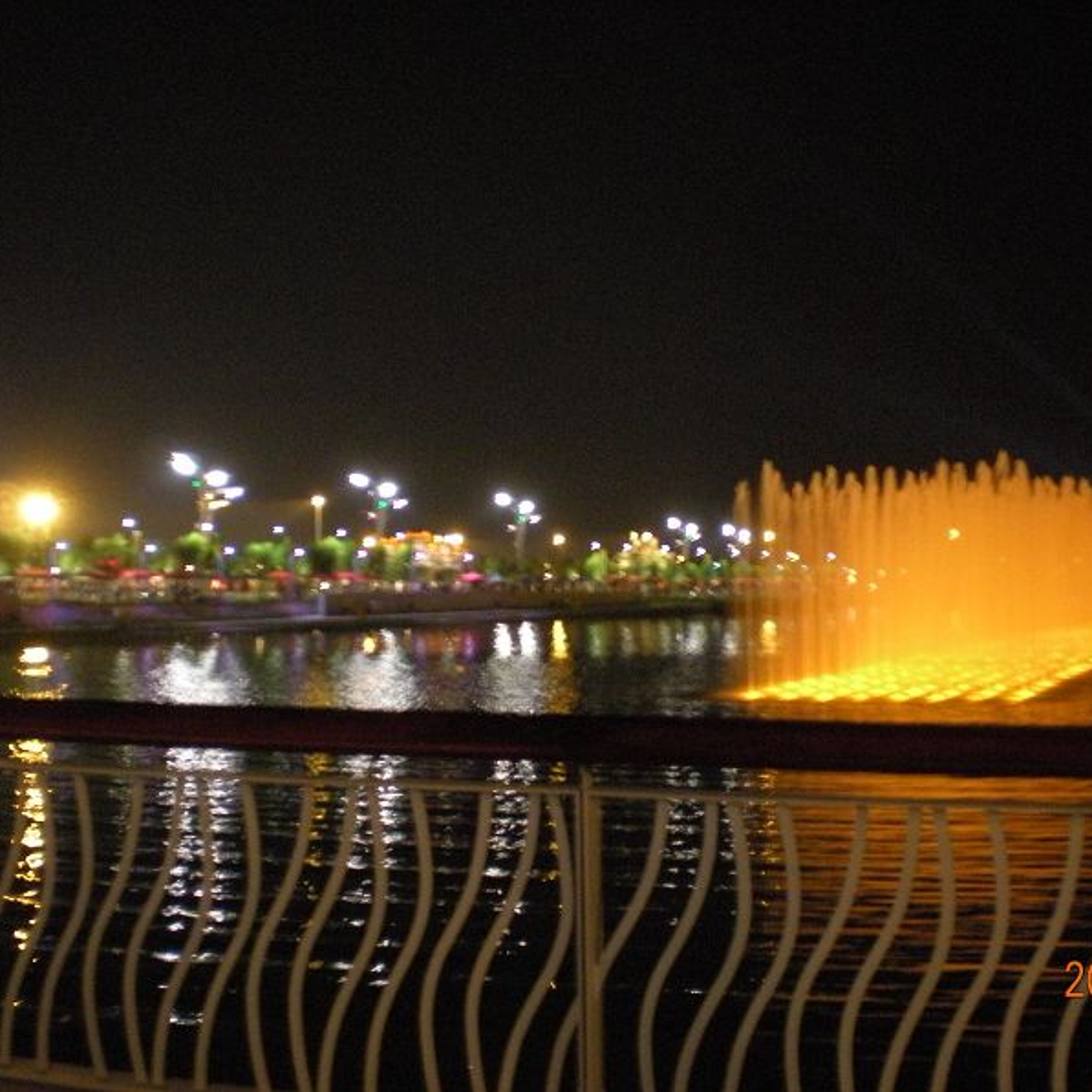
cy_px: 545
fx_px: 1606
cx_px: 646
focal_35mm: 45
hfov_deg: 37.4
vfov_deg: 37.6
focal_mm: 6.3
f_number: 3.1
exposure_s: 1/4.5
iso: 400
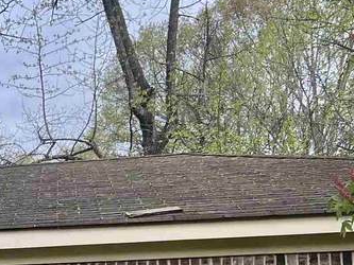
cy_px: 367
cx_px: -223
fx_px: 1023
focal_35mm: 100
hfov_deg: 17.1
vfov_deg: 14.1
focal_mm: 5.7
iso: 50
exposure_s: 1/786
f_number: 1.5
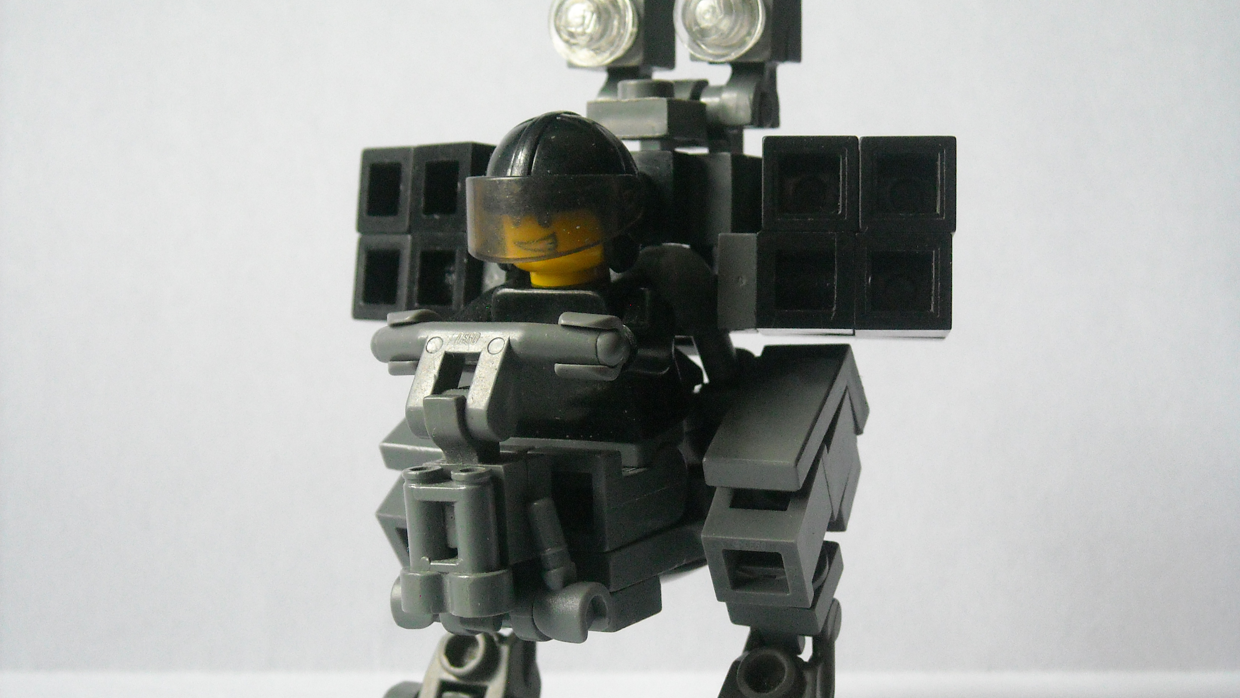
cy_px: 410
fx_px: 2729
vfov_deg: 14.6
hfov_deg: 25.6
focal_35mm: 83
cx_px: 619
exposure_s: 1/60
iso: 366
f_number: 3.9
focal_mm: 12.3
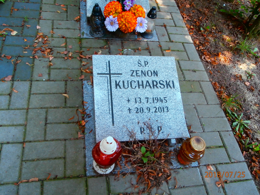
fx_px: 225
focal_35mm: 30
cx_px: 130
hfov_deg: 60.0
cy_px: 98
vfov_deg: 46.8
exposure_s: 1/60
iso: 160
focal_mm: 5.36
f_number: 3.5
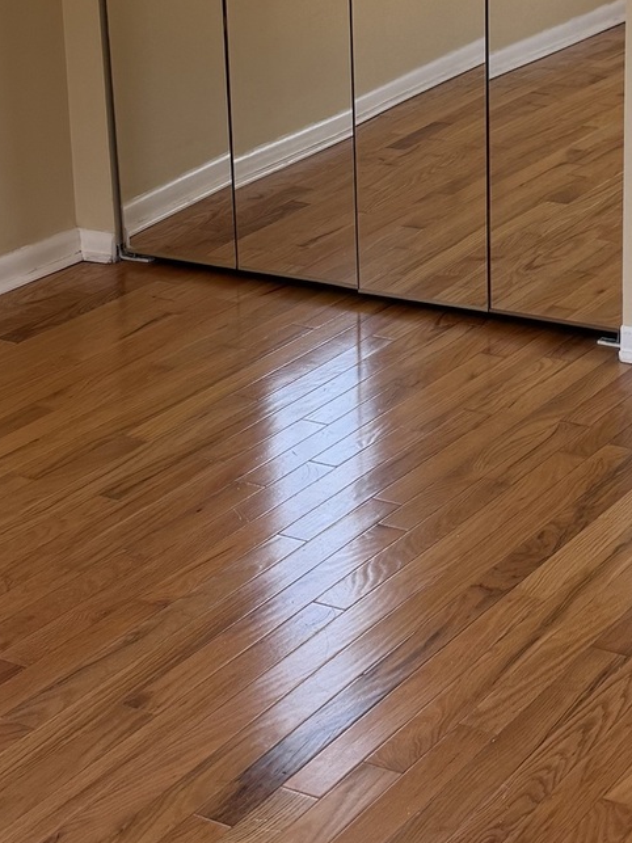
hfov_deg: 17.1
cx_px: 384
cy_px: 205
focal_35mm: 86
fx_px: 2094
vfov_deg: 22.5
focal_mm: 6.76
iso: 100
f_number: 1.78
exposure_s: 1/319
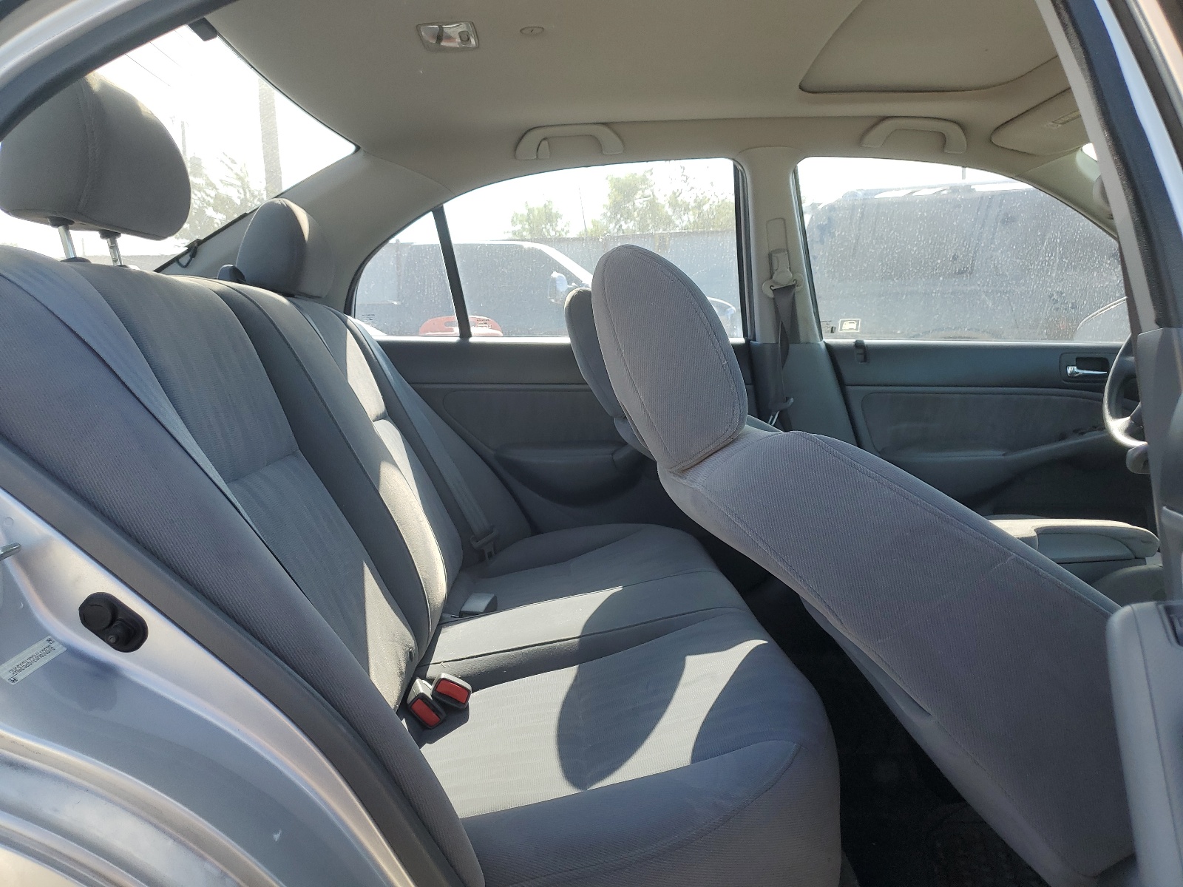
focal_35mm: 26
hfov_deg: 67.3
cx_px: 592
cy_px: 444
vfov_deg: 53.1
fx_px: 889
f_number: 1.5
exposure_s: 1/500
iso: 50
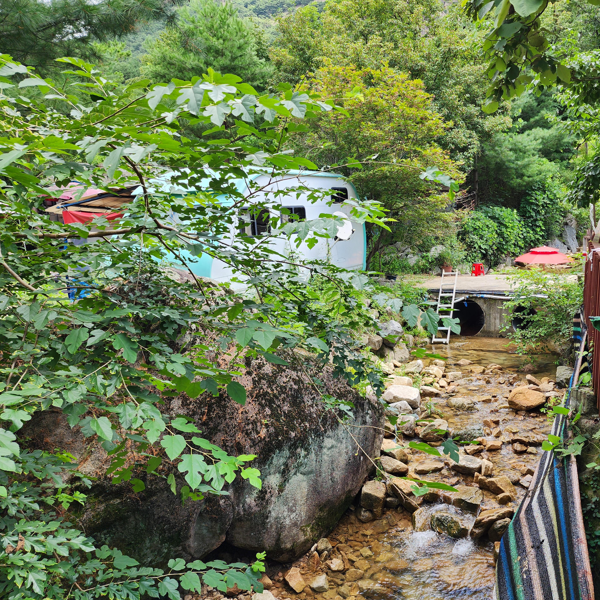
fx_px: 549
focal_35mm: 28
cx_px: 395
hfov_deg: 56.2
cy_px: 292
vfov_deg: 57.3
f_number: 1.8
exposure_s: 1/180
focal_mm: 6.4
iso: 20
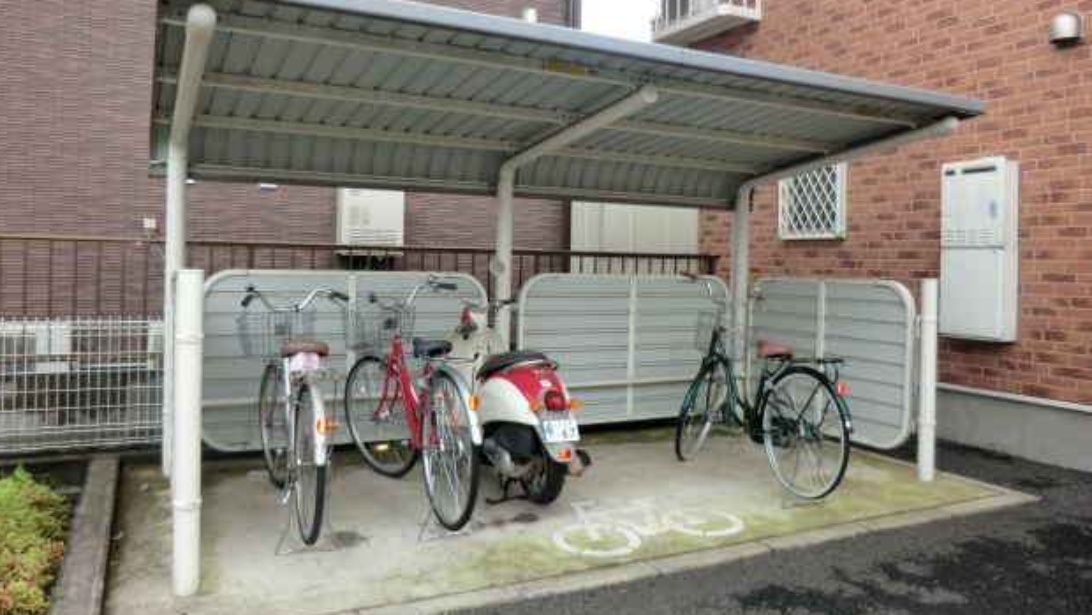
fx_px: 782
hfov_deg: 69.9
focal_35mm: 27
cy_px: 270
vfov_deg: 42.8
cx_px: 542
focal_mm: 4.3
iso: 80
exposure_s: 1/125
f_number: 3.2
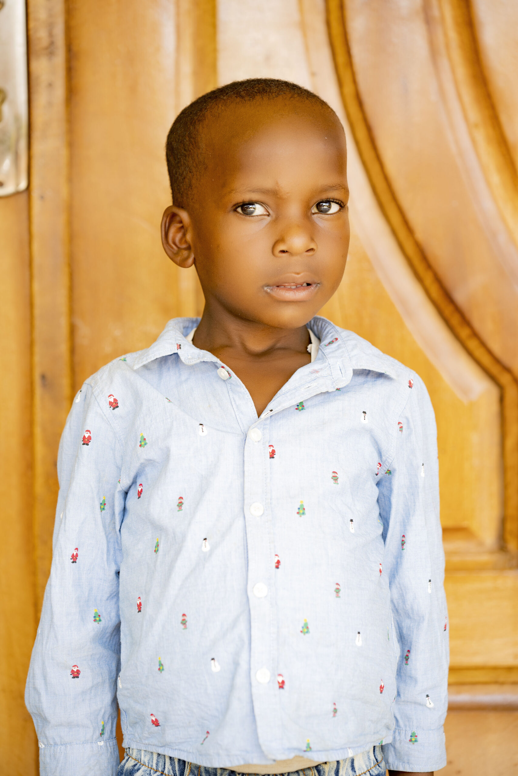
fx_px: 2784
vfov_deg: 15.9
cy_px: 388
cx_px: 259
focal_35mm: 129
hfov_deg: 10.6
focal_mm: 129
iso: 160
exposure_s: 1/60
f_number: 3.5
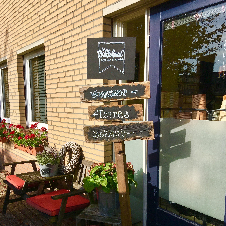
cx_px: 114
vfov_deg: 46.9
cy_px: 138
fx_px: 259
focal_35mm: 35
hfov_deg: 47.2
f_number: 2.2
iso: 25
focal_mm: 4.15
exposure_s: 1/2331
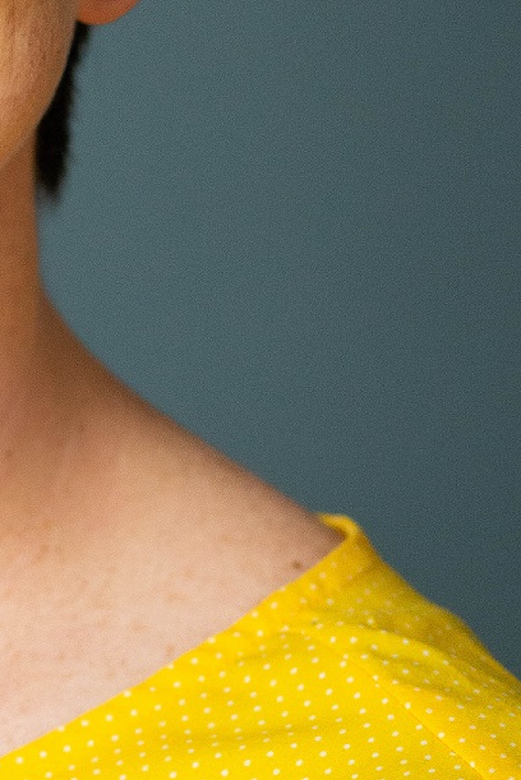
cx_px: -255
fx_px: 8369
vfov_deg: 5.3
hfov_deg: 3.6
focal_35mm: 386
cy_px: 271
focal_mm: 105
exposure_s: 1/80
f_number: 3
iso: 1600
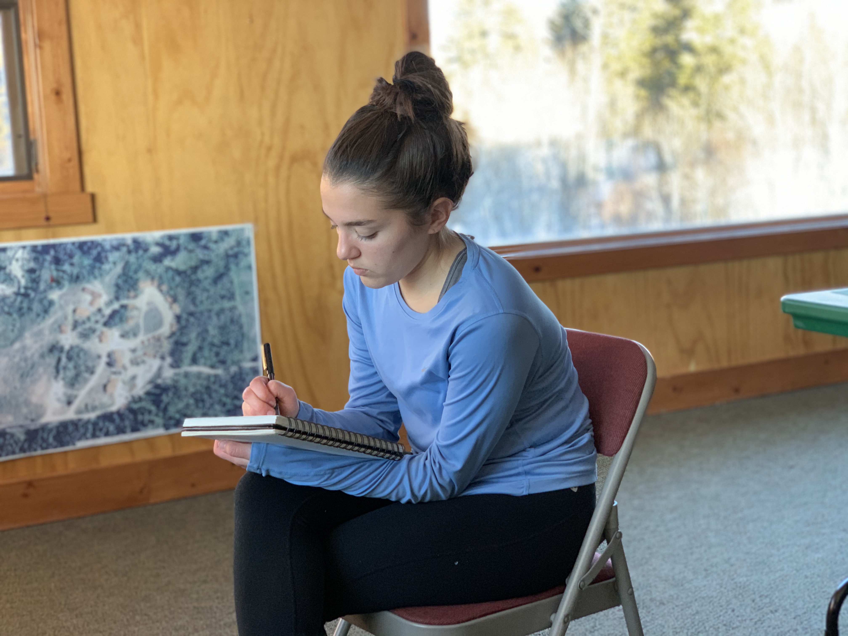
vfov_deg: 28.0
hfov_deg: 36.8
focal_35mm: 52
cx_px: 424
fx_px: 1274
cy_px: 318
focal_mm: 6
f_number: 2.4
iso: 125
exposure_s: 1/60
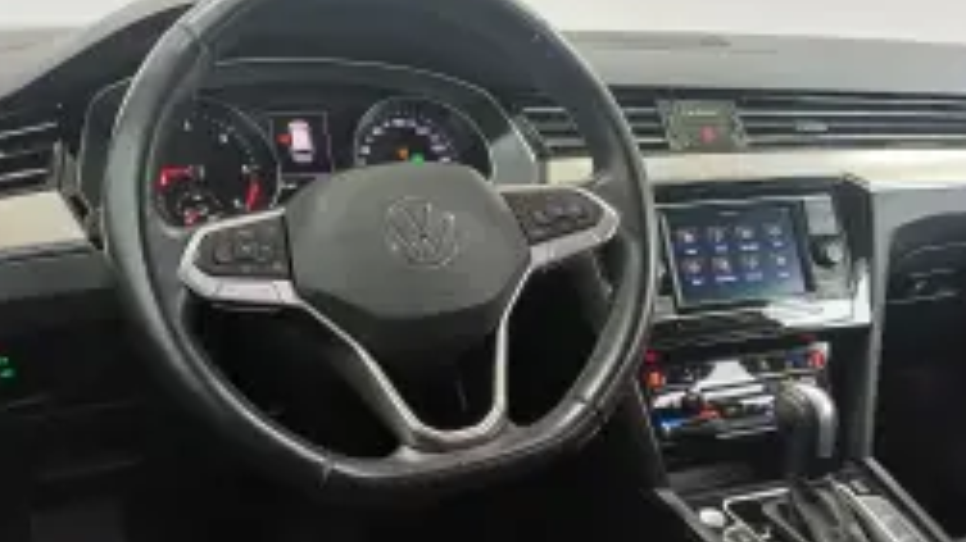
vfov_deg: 30.2
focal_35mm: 39
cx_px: 531
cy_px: 361
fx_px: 999
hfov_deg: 51.5
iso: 200
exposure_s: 1/50
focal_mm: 4.65
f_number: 1.8
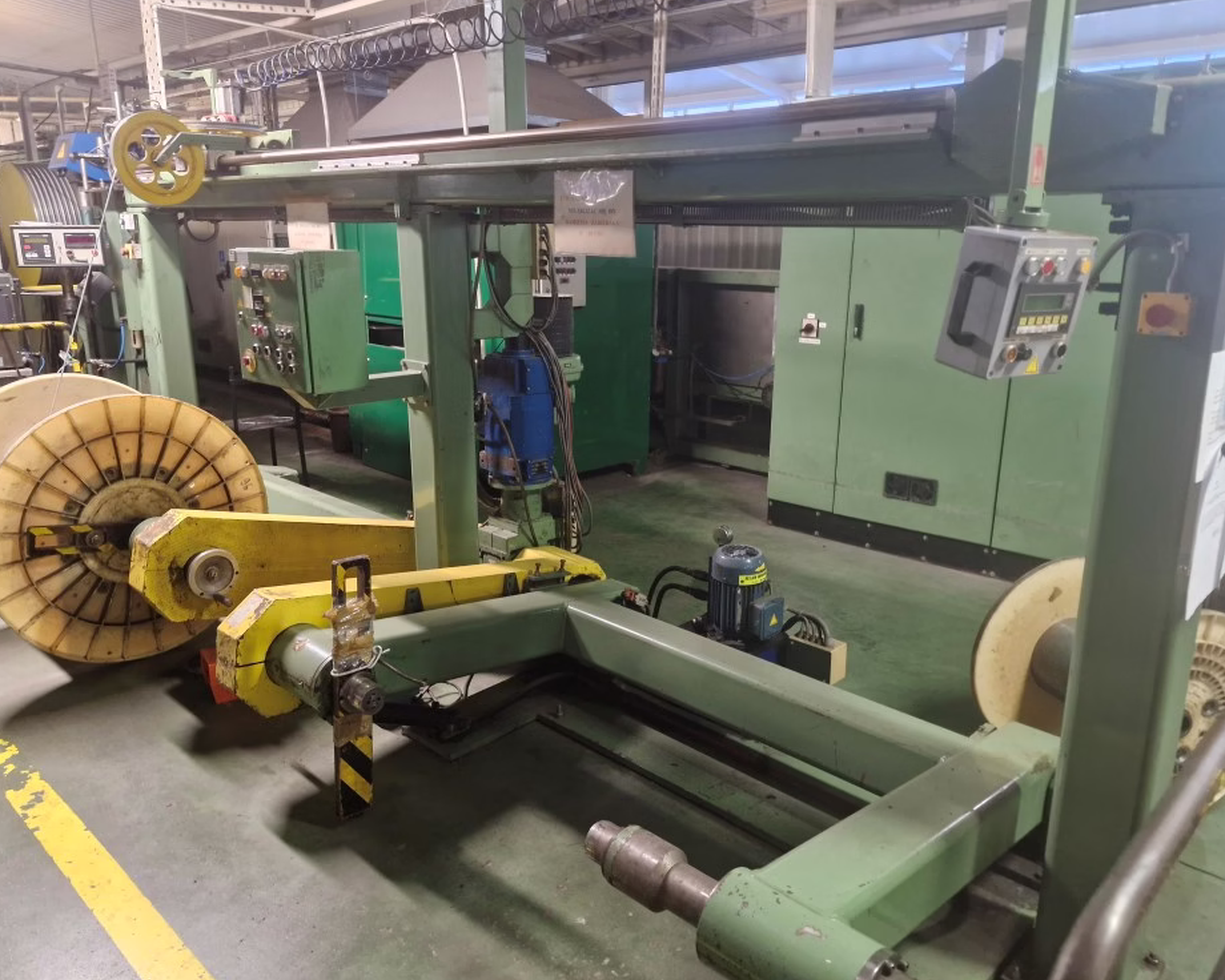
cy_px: 481
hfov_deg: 68.1
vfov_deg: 56.8
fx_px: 906
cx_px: 620
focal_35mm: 25
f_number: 1.8
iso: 640
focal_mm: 5.54
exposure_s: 1/25
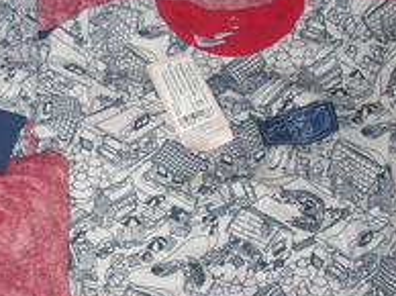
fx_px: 983
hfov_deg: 22.3
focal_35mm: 86
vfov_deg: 17.1
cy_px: 116
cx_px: 45
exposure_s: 1/30
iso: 64
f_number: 2.8
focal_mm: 6.2
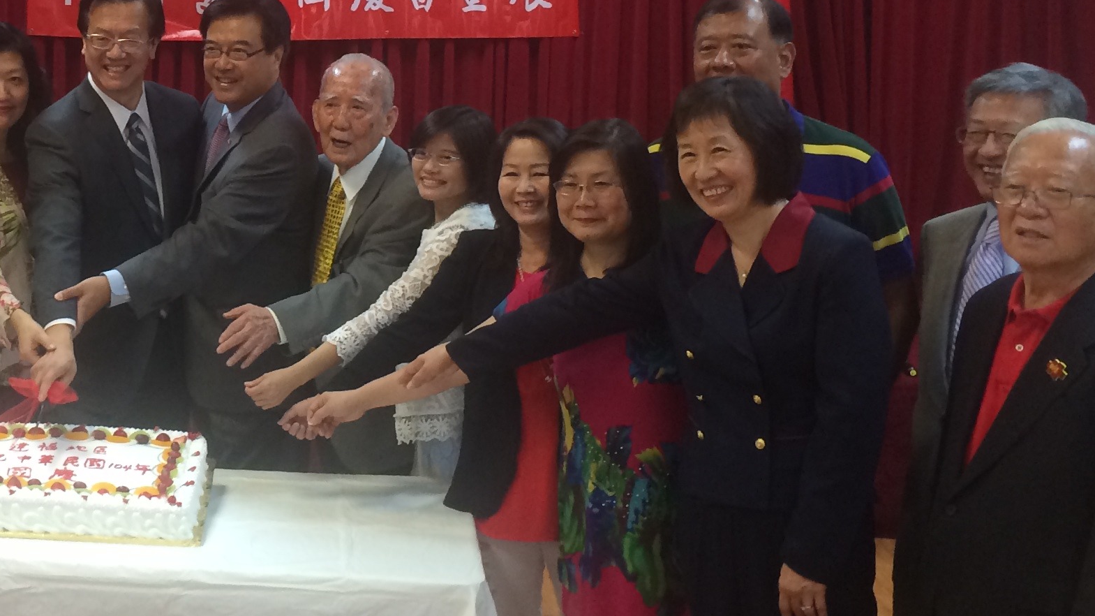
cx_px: 129
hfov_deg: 29.8
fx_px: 1974
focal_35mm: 68
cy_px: 101
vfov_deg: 17.5
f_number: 2.2
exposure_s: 1/30
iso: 125
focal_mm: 4.12
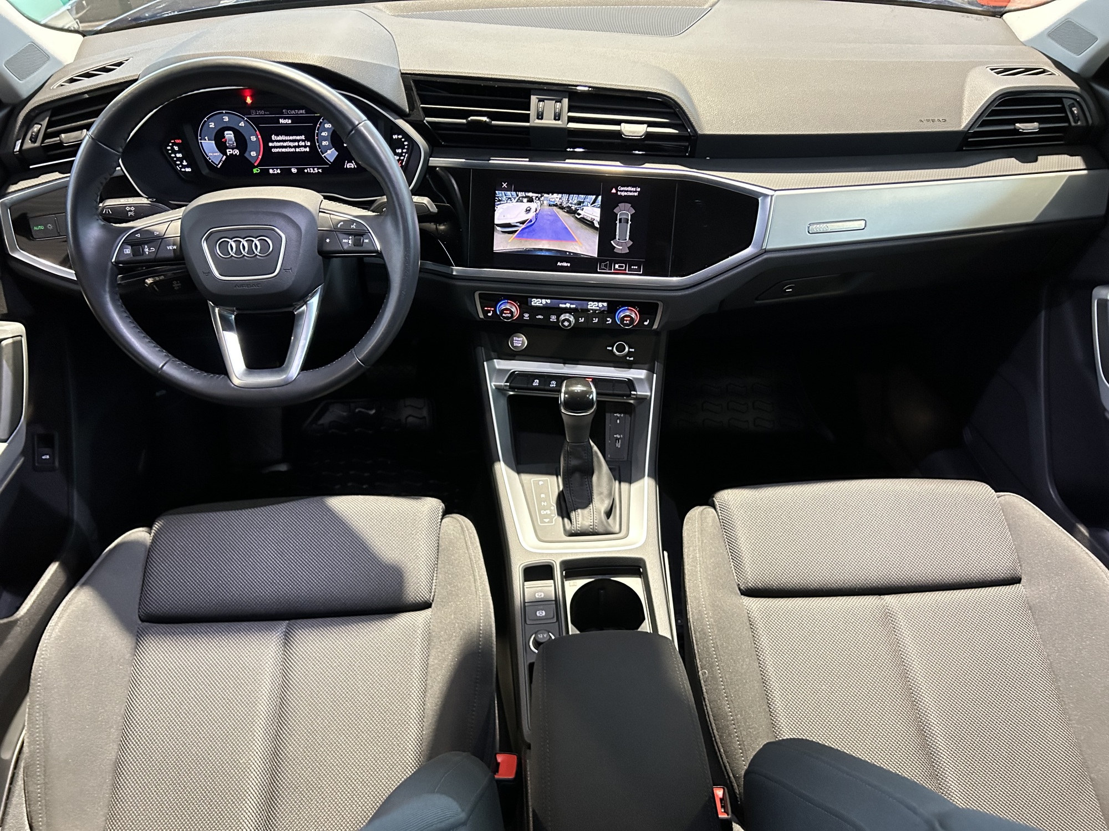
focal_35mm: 26
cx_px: 554
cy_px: 416
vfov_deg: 53.1
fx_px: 833
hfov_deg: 67.3
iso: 640
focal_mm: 5.7
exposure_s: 1/39
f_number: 1.5
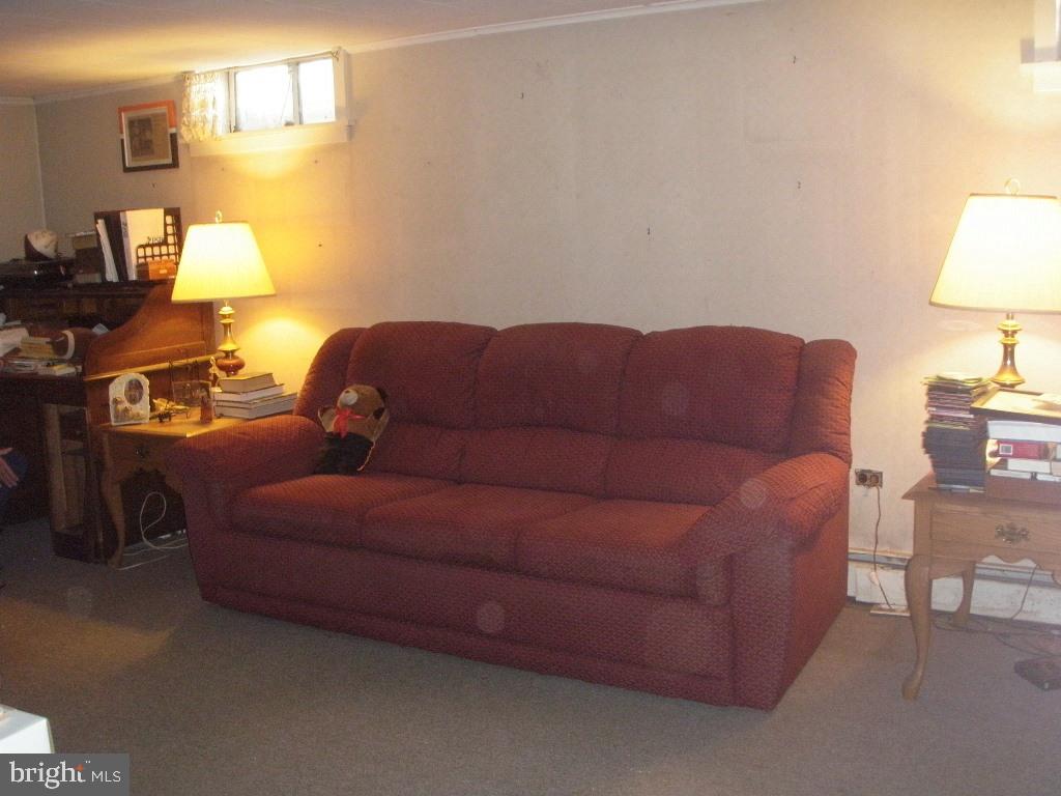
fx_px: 1165
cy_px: 398
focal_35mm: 38
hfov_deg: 49.0
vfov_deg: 37.7
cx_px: 530
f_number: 3.5
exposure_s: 1/30
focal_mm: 6.7
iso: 640
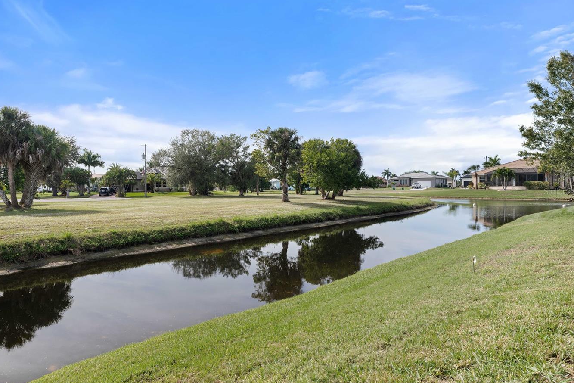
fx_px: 383
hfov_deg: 73.2
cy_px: 191
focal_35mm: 24
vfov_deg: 53.1
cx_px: 238
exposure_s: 1/80
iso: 250
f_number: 8
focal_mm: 20
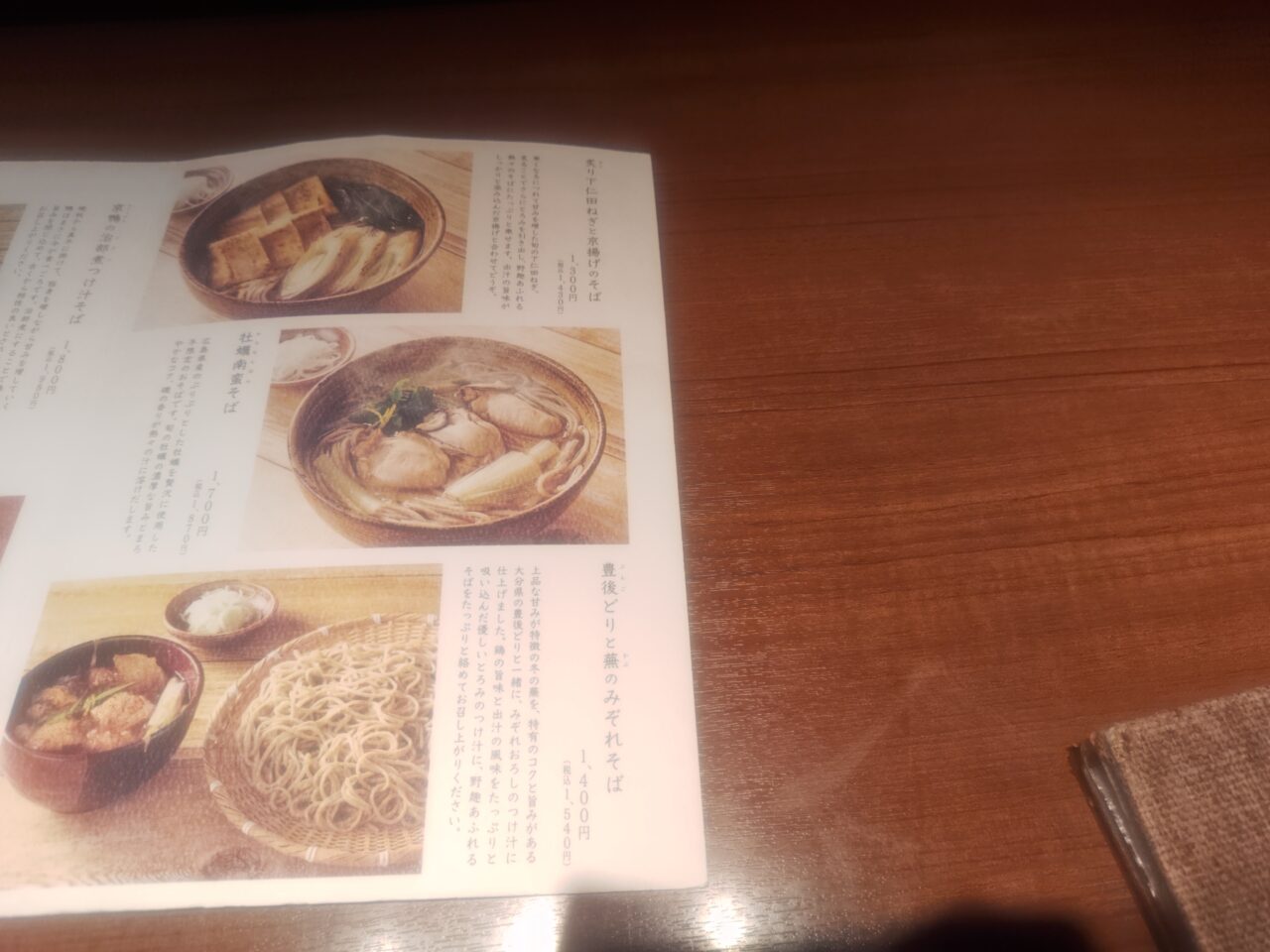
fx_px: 844
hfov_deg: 73.9
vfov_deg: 58.9
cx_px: 635
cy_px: 476
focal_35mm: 23
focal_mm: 5.56
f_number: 1.9
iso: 50
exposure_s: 1/100
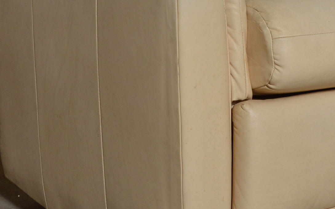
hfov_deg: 15.4
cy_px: 2
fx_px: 1233
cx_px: 221
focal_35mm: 135
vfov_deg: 9.6
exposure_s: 1/100
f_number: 6.3
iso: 400
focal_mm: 32
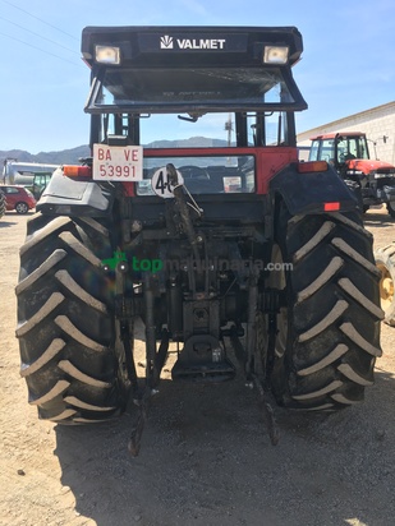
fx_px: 441
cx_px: 198
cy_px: 263
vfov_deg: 61.7
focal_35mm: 29
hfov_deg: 48.2
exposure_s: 1/855
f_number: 2.2
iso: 25
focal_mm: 4.15
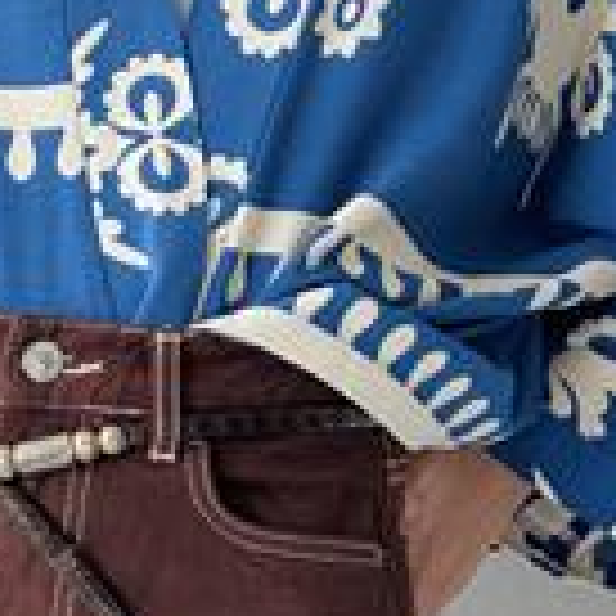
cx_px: 297
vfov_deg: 10.3
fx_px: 3322
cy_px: -209
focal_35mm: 165
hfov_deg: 10.6
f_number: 1.78
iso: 64
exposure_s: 1/165
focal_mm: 6.76
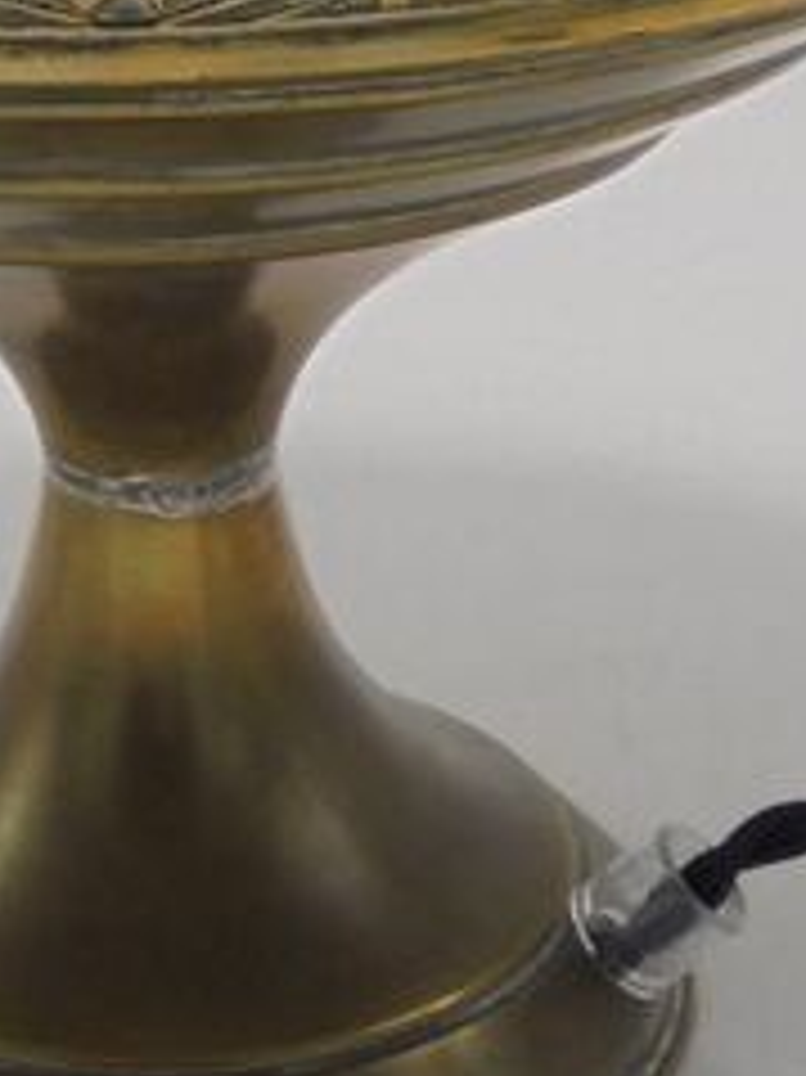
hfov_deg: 11.5
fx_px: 3977
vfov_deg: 14.9
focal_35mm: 128
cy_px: -230
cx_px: 146
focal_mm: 6.1
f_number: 4
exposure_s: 1/80
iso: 100
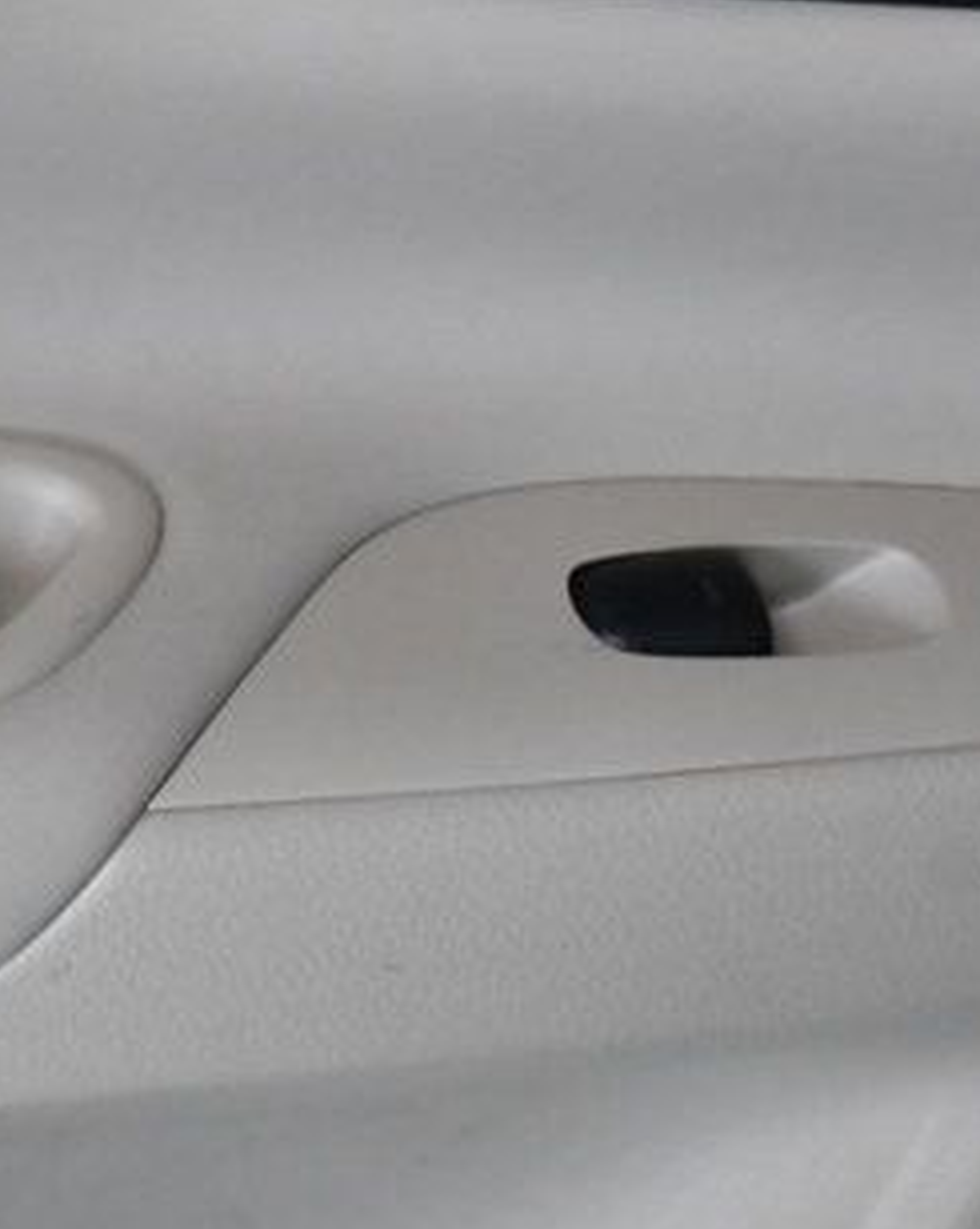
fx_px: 7625
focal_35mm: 210
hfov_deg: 7.2
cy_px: 456
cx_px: -436
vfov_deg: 9.2
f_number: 8
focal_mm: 45
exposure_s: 1/250
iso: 2500
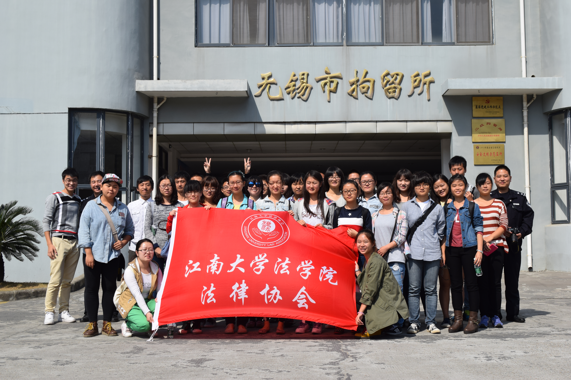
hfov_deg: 37.9
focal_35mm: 52
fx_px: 833
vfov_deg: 25.8
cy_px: 190
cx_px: 286
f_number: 10
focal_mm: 35
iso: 200
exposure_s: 1/400
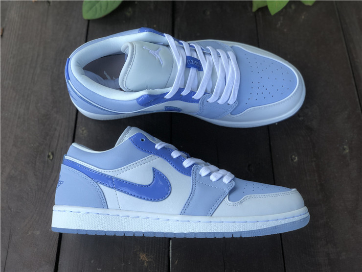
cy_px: 136
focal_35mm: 52
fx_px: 544
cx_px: 181
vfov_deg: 28.0
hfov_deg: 36.8
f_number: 2.4
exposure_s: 1/120
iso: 20
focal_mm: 6
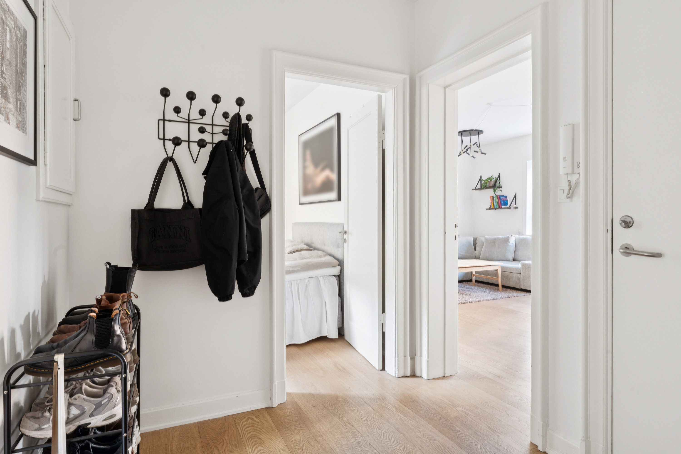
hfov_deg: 81.2
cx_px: 340
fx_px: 397
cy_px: 227
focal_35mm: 21
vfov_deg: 59.5
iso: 800
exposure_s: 1/1.67
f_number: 11
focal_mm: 21
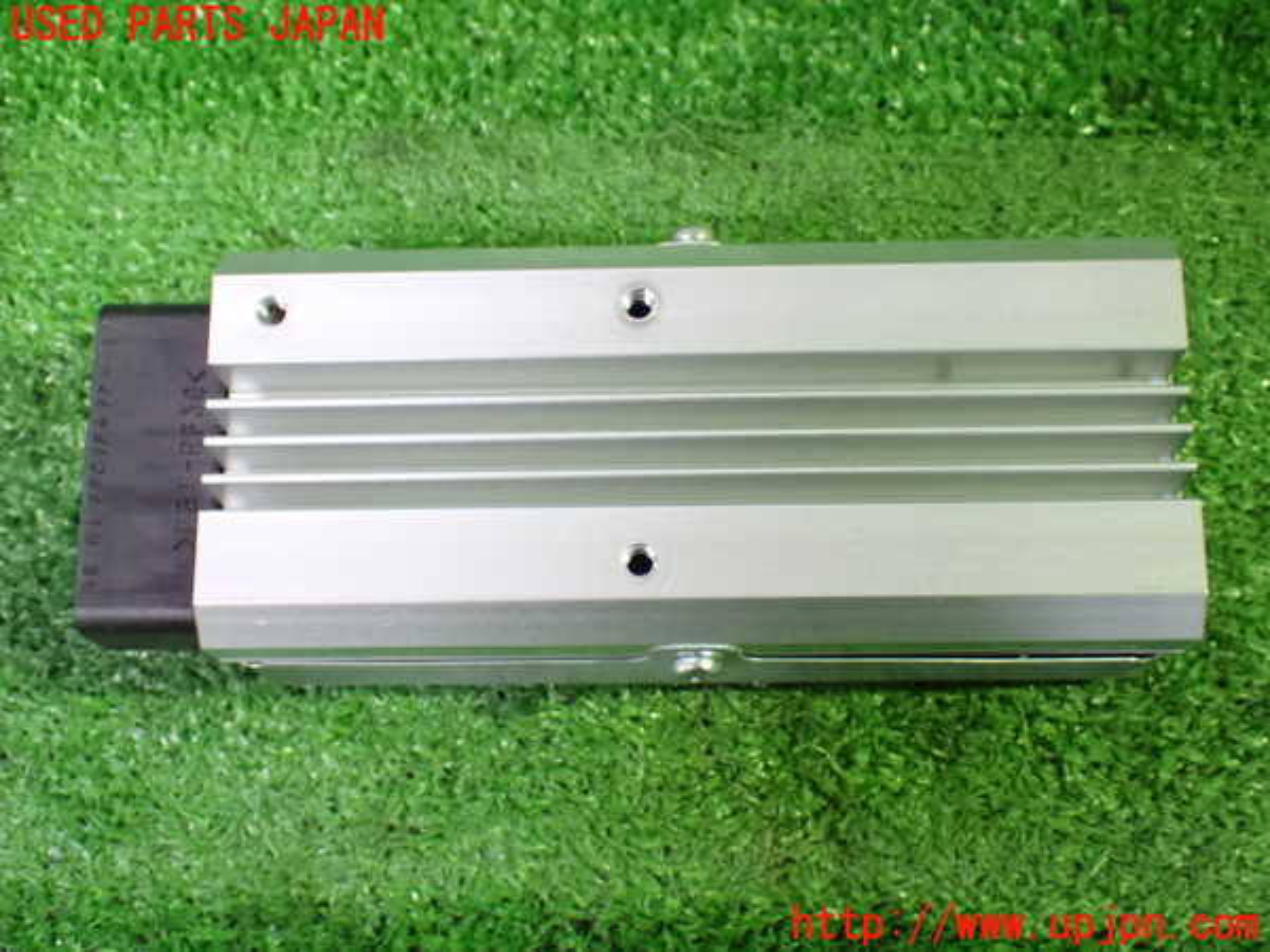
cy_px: 476
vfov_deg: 29.1
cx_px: 635
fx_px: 1834
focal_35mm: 50
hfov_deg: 38.2
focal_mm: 9.01
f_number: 3.2
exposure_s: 1/50
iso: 1600
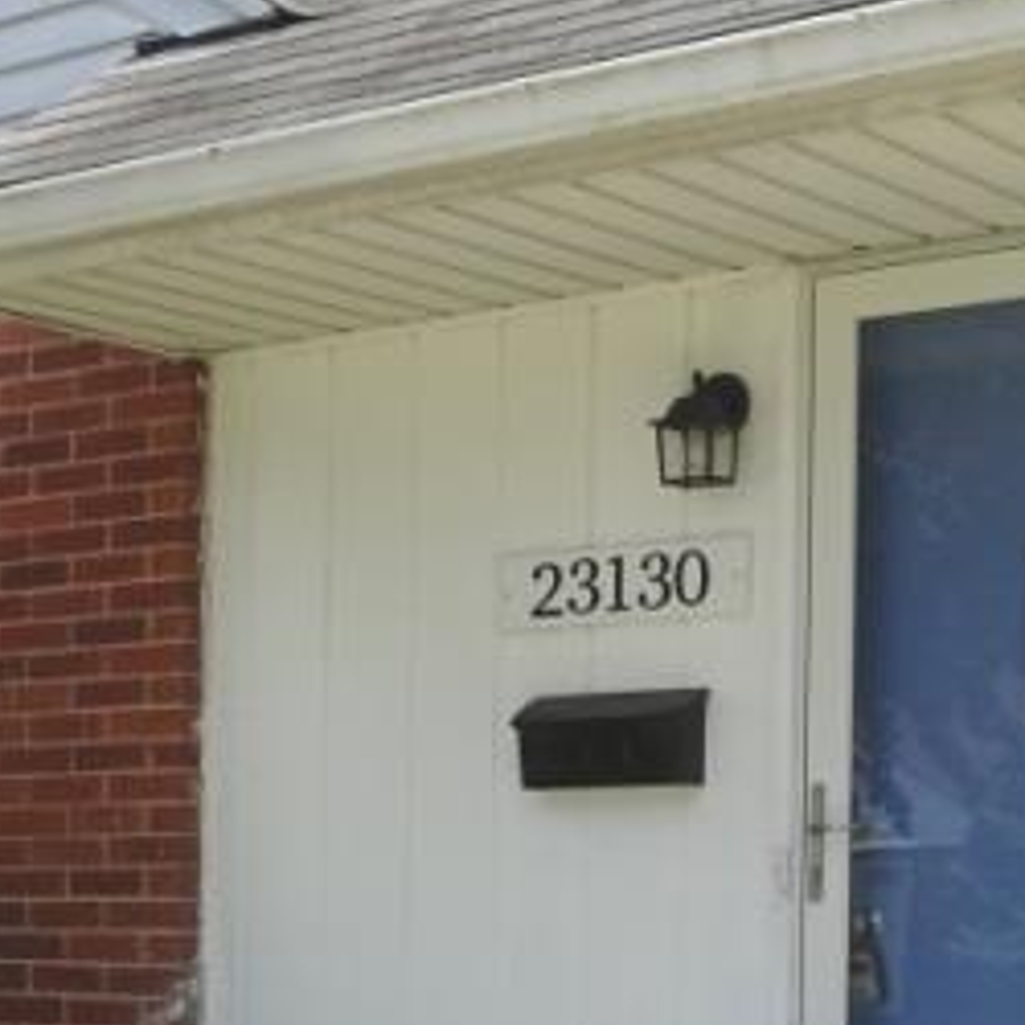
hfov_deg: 19.7
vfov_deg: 19.2
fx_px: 2915
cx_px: 197
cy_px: 1086
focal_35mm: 87
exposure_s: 1/640
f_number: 3.5
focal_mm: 4.1
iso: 80
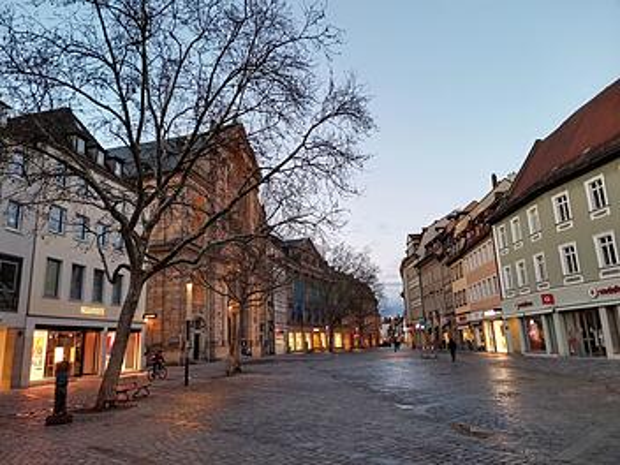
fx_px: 466
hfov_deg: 67.3
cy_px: 232
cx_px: 310
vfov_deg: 53.1
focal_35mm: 26
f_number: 1.8
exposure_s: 1/50
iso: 250
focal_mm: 4.75
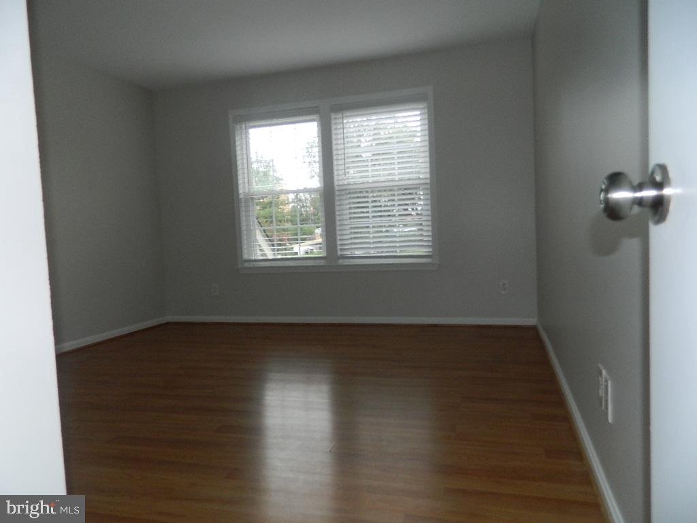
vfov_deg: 54.9
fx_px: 503
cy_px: 262
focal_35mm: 25
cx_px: 348
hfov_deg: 69.4
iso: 180
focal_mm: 4.5
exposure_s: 1/30
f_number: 8.7
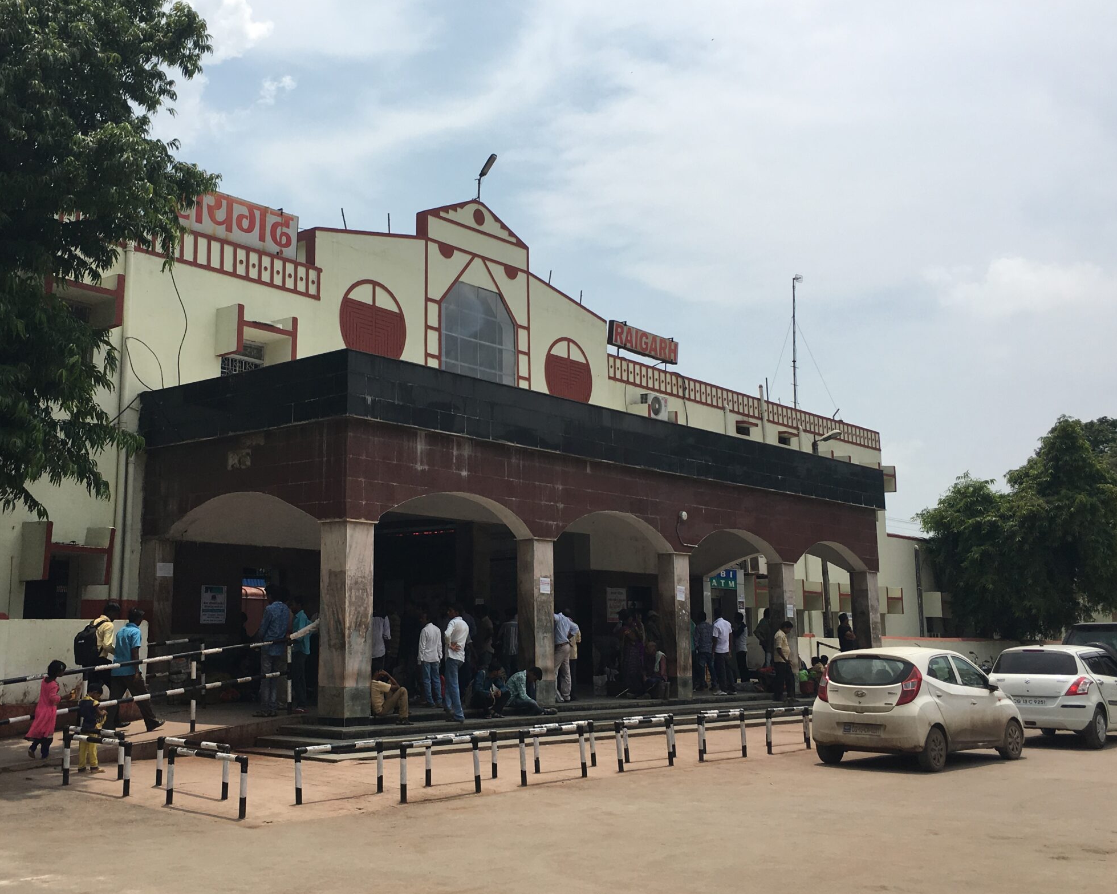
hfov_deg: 48.9
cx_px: 464
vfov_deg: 40.1
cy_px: 418
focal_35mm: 37
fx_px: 1223
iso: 25
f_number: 2.2
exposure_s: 1/3077
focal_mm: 4.15
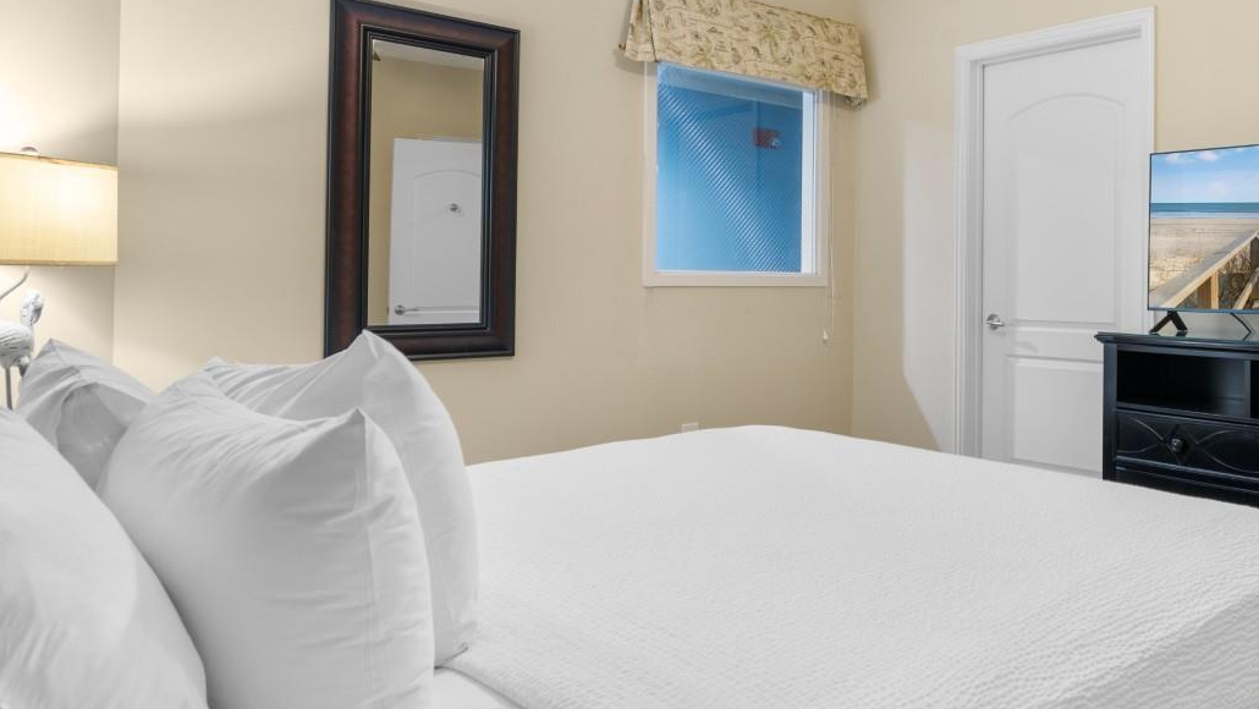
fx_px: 935
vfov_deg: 41.3
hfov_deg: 64.6
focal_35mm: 28
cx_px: 914
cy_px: 273
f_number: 4.8
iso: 100
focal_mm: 11.5
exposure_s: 1/2
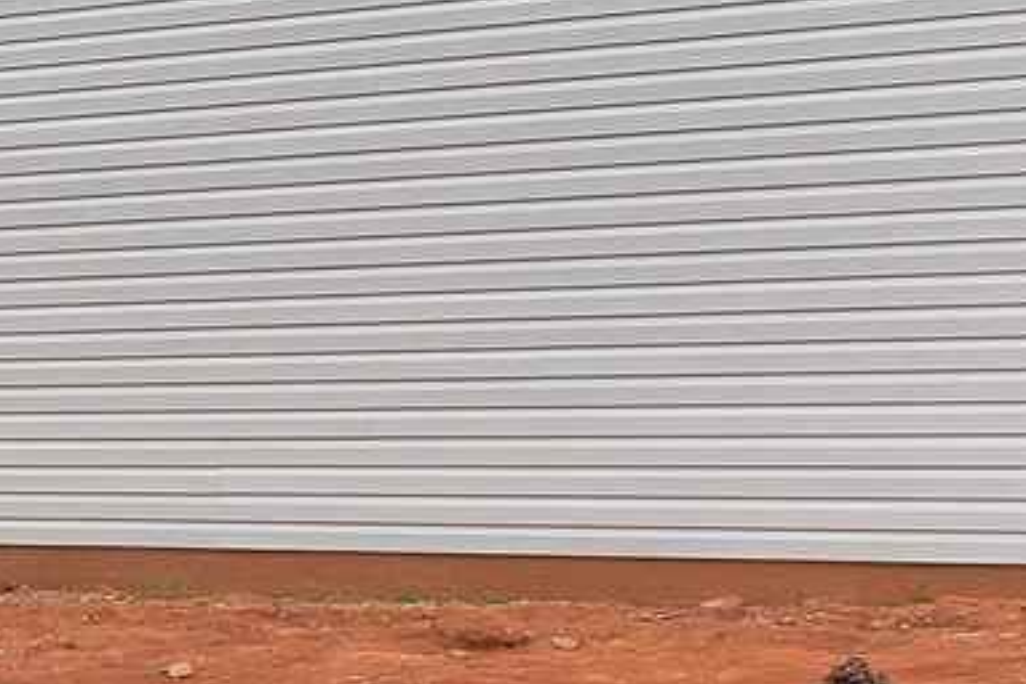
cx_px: -2421
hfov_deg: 9.8
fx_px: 3648
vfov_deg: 10.7
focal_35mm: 128
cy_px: 480
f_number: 9
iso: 160
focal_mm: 16
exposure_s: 1/160
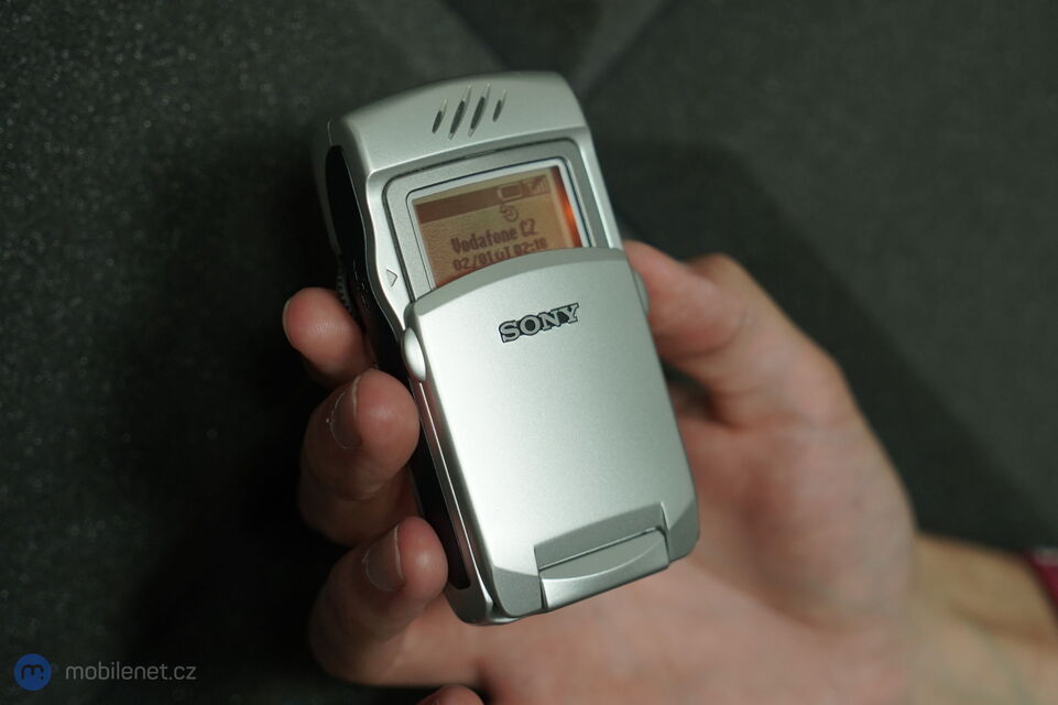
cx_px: 529
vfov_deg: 25.0
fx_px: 1586
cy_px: 352
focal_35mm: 54
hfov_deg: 36.9
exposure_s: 1/160
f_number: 4
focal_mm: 54
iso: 640
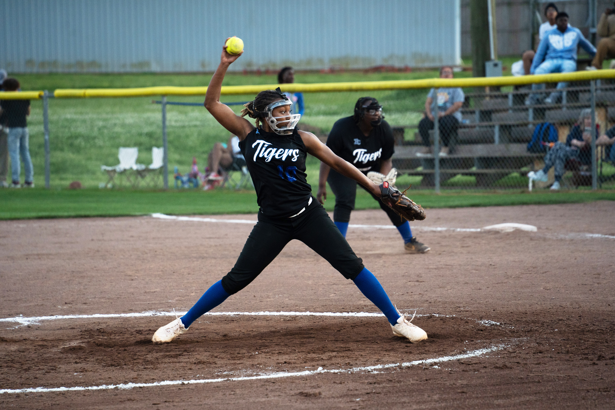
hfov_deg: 10.3
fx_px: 3416
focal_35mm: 200
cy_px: 205
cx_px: 308
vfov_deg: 6.9
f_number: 5.6
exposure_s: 1/1000
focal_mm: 200
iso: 1250
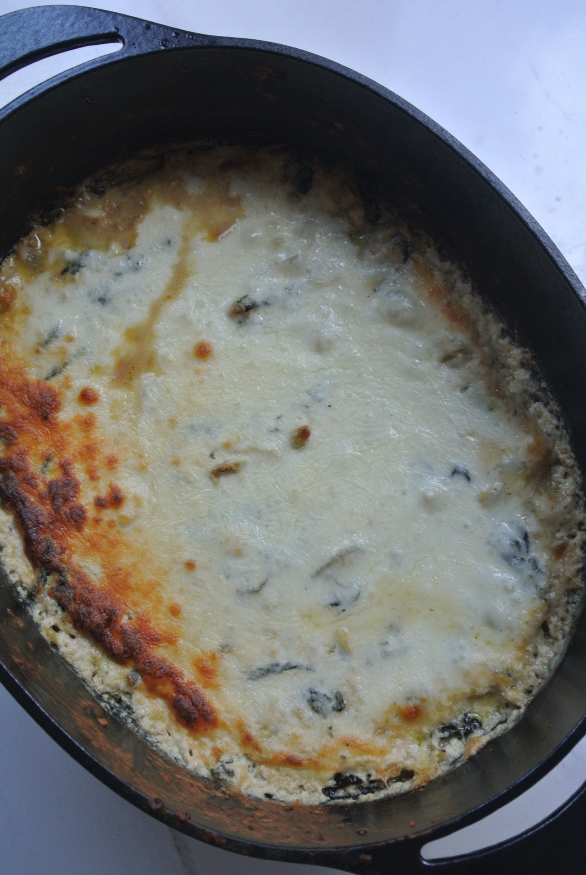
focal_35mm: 47
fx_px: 1144
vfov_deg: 41.9
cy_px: 438
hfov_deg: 28.7
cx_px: 293
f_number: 4.5
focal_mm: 17.5
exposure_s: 1/100
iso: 200
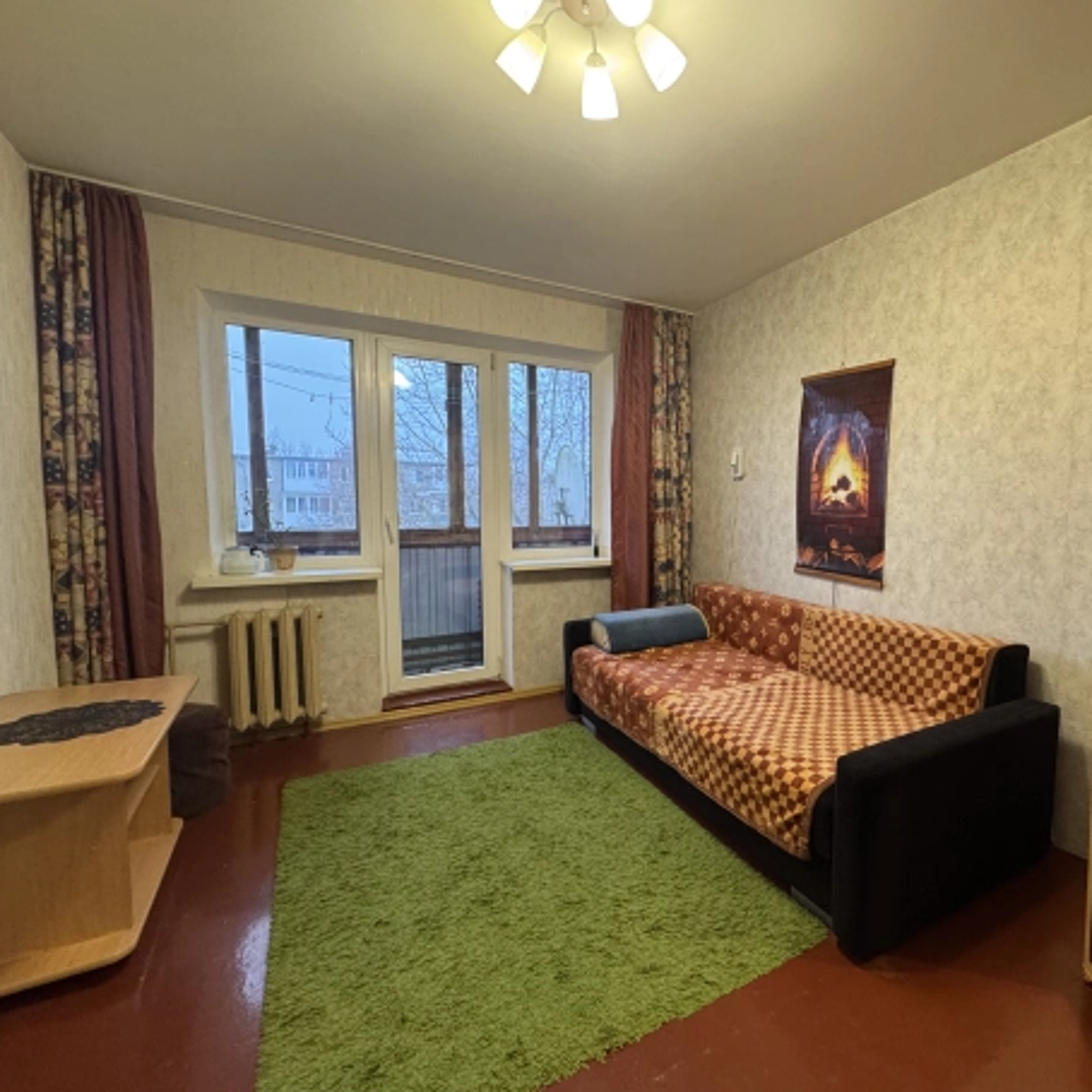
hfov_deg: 81.8
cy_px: 551
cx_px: 707
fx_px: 607
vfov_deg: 84.0
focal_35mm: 17
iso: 250
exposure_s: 1/50
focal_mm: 2.22
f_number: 2.2
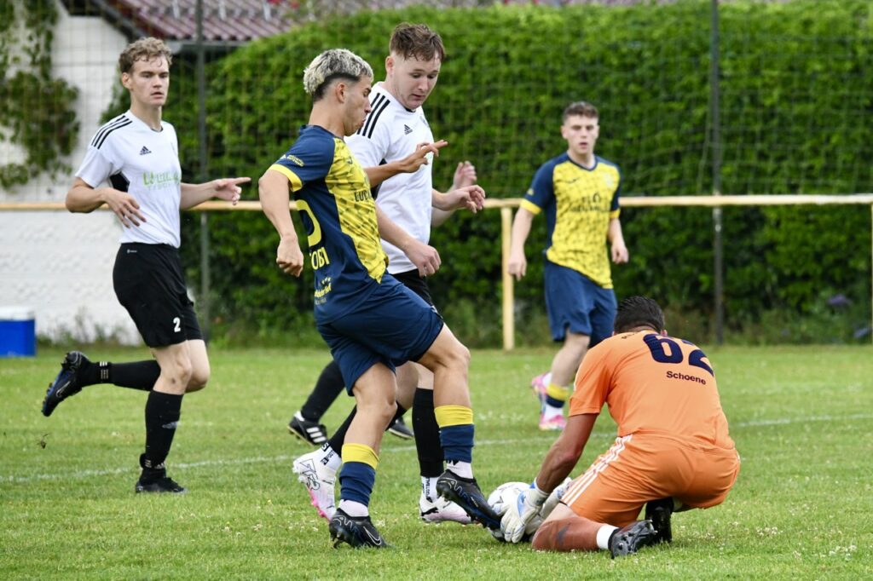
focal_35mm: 280
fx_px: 6787
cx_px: 436
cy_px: 290
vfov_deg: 4.9
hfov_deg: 7.4
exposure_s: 1/1600
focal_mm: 280
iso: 5000
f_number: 7.1
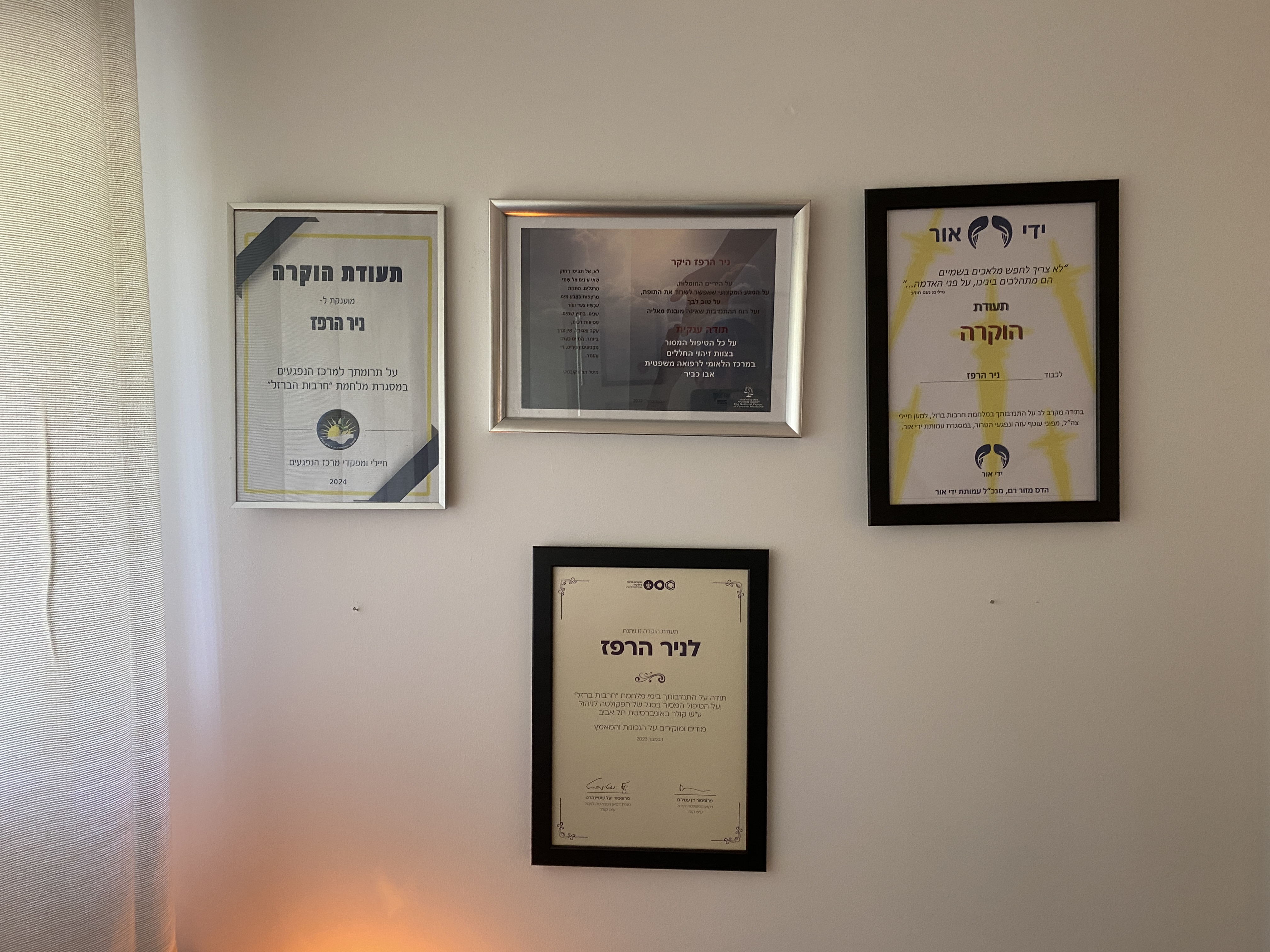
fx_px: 954
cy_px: 476
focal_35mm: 26
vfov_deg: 53.1
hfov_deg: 67.3
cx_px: 635
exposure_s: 1/50
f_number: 1.8
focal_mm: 4.25
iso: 100
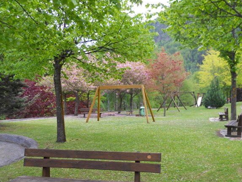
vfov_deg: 36.7
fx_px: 273
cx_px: 142
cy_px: 108
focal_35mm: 39
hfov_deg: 47.6
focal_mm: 5
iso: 80
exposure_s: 1/80
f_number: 2.7
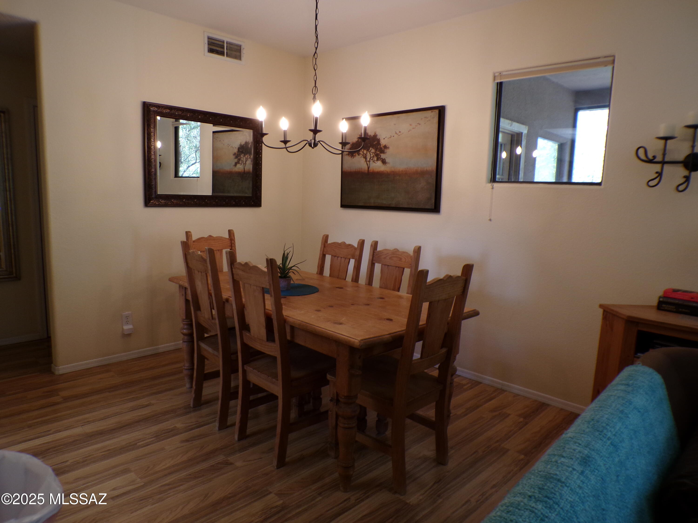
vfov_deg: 56.8
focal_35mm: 24
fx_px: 484
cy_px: 262
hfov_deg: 71.6
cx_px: 349
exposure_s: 1/34
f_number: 3
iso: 147
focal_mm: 4.3
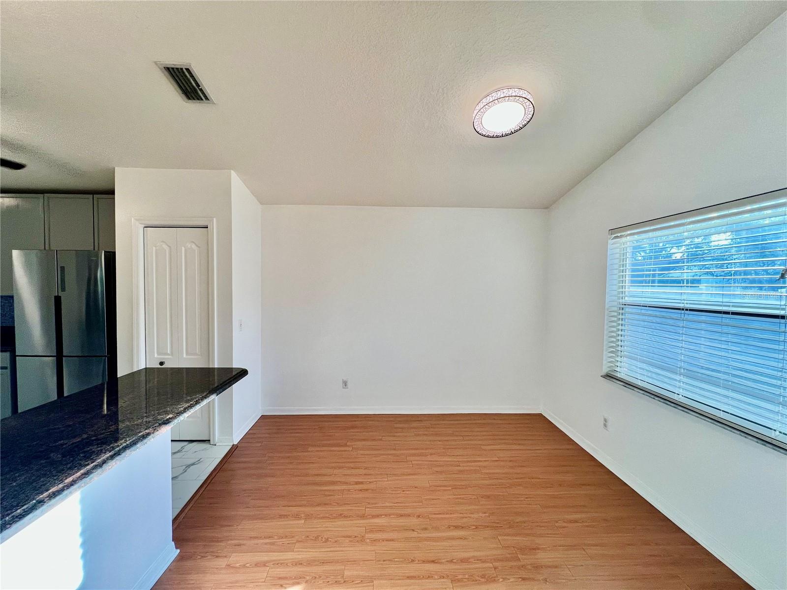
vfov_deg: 89.9
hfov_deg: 106.2
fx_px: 296
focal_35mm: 13
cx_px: 394
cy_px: 295
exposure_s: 1/120
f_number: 1.8
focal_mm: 1.57
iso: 80
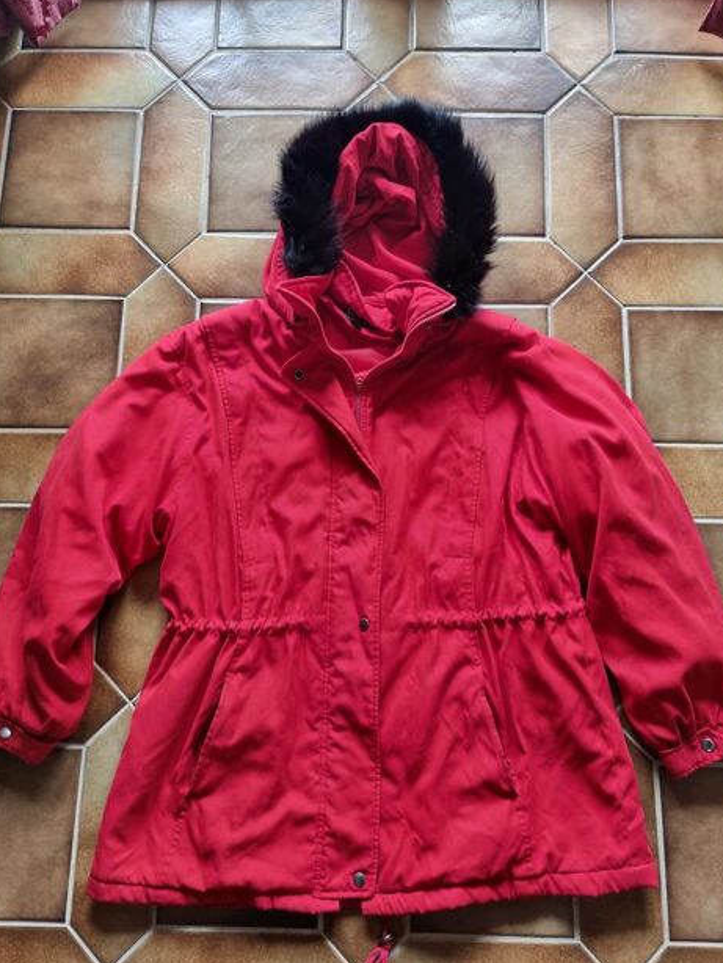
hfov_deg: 54.9
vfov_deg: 69.4
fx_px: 696
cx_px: 370
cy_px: 469
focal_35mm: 25
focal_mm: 6.7
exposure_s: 1/50
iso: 640
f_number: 1.8
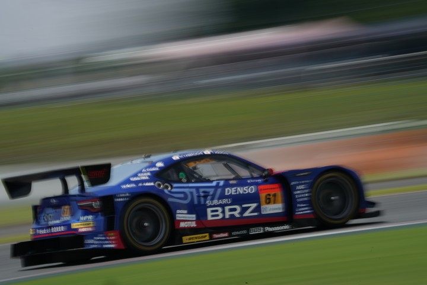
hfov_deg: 6.7
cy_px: 142
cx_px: 214
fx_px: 3629
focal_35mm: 306
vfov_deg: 4.5
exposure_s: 1/13
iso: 50
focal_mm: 306
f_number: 32
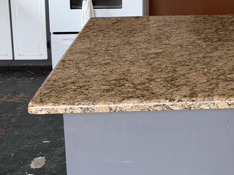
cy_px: -45
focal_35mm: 64
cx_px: 213
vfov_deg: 21.1
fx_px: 433
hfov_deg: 29.0
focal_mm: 6.76
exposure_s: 1/65
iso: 200
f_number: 1.78
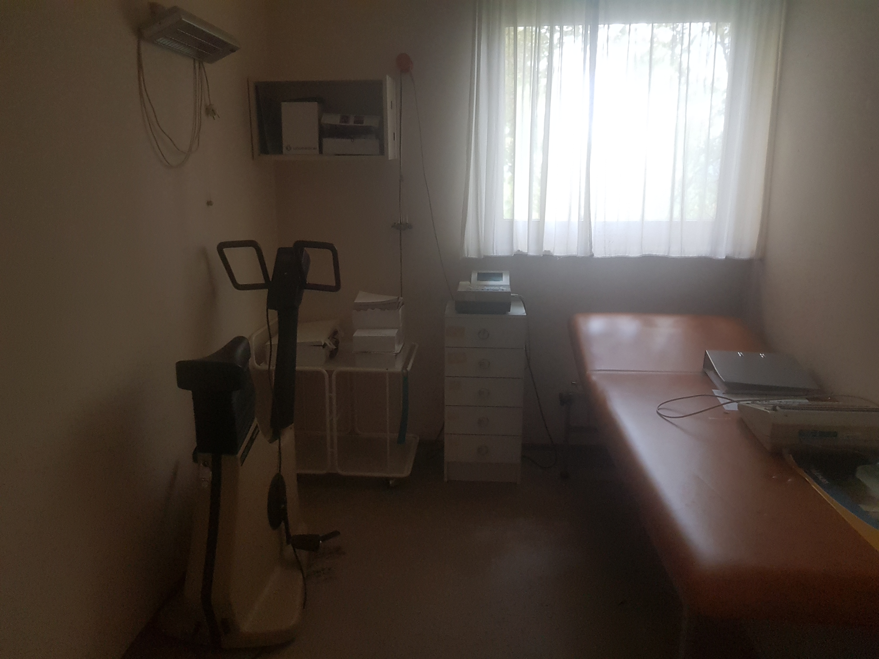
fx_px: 660
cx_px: 440
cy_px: 330
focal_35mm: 26
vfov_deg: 53.1
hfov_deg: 67.3
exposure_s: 1/30
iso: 200
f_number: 1.7
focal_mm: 4.2
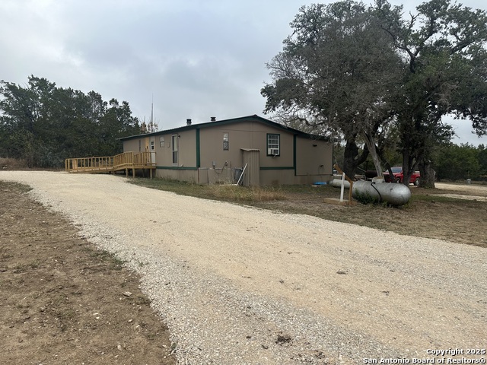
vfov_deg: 56.8
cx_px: 244
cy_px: 182
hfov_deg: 71.6
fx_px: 338
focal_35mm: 24
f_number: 1.78
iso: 80
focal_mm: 6.86
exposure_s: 1/2110
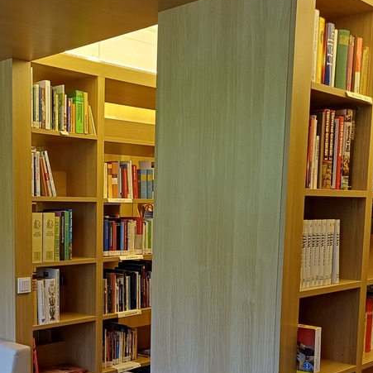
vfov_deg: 33.9
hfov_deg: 33.6
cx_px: 69
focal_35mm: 49
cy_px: 285
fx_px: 597
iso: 200
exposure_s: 1/50
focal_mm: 4.65
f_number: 1.8
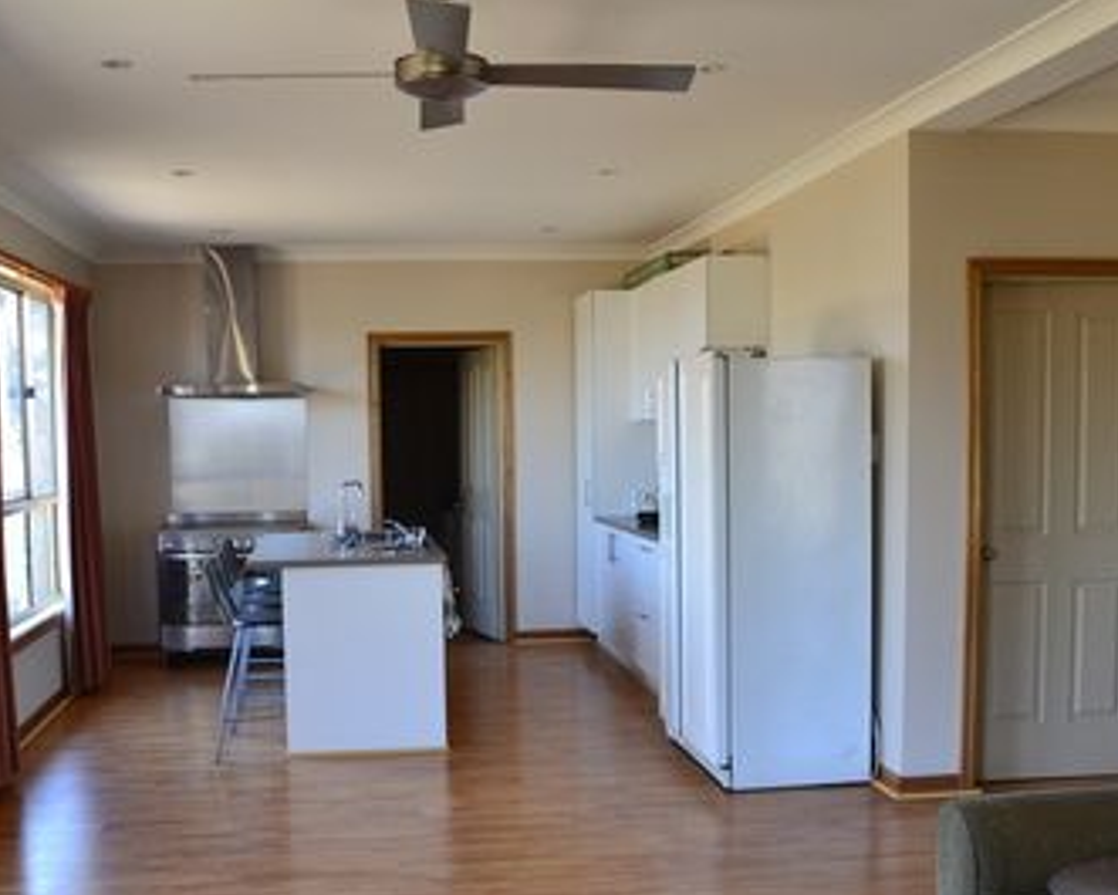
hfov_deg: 50.1
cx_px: 490
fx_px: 1192
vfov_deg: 41.0
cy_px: 522
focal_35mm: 36
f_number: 7.1
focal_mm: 18
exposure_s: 1/30
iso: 400
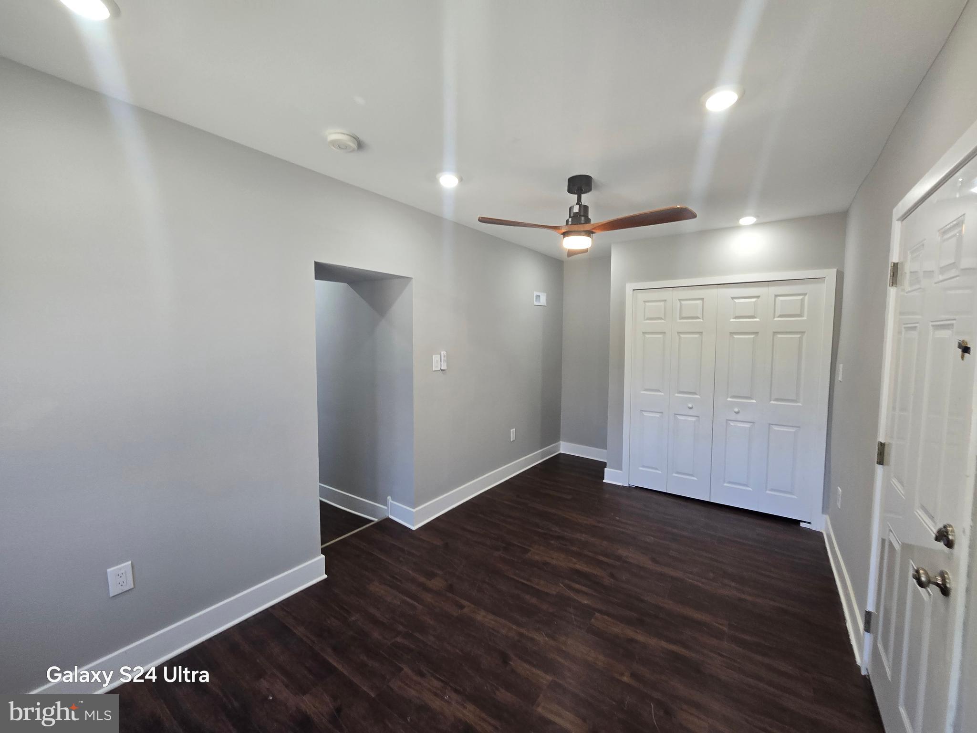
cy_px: 366
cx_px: 488
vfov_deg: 89.9
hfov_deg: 106.2
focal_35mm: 13
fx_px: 367
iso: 100
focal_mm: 2.2
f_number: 2.2
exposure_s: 1/60
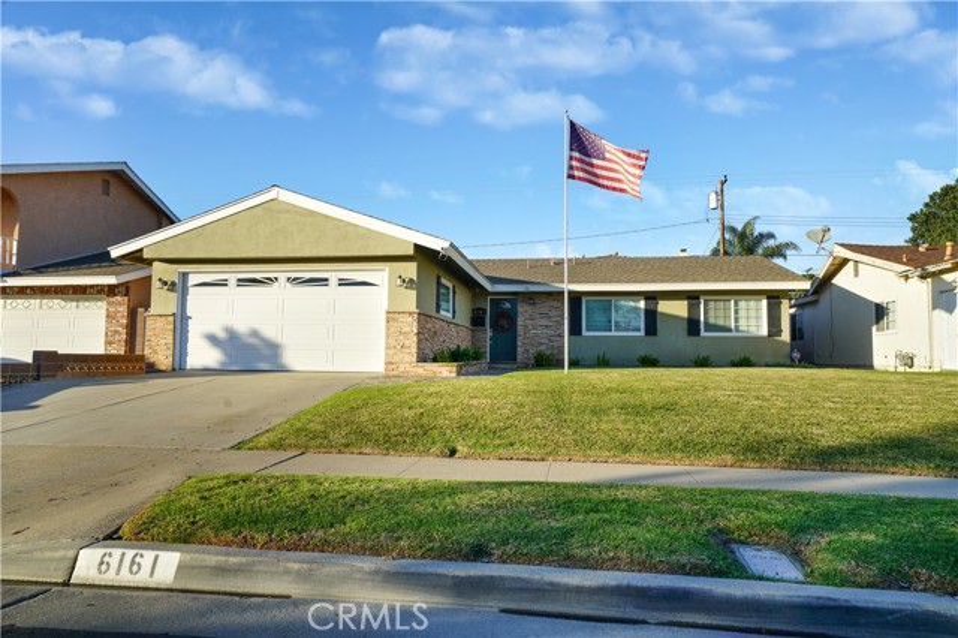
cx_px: 479
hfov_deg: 73.8
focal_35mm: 24
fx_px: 638
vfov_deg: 53.1
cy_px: 319
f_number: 9
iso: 100
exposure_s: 1/125
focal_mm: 24
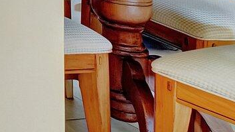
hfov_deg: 13.3
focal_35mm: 91
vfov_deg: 11.1
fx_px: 567
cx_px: -387
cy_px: -190
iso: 1000
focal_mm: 10
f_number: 8
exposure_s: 1/6
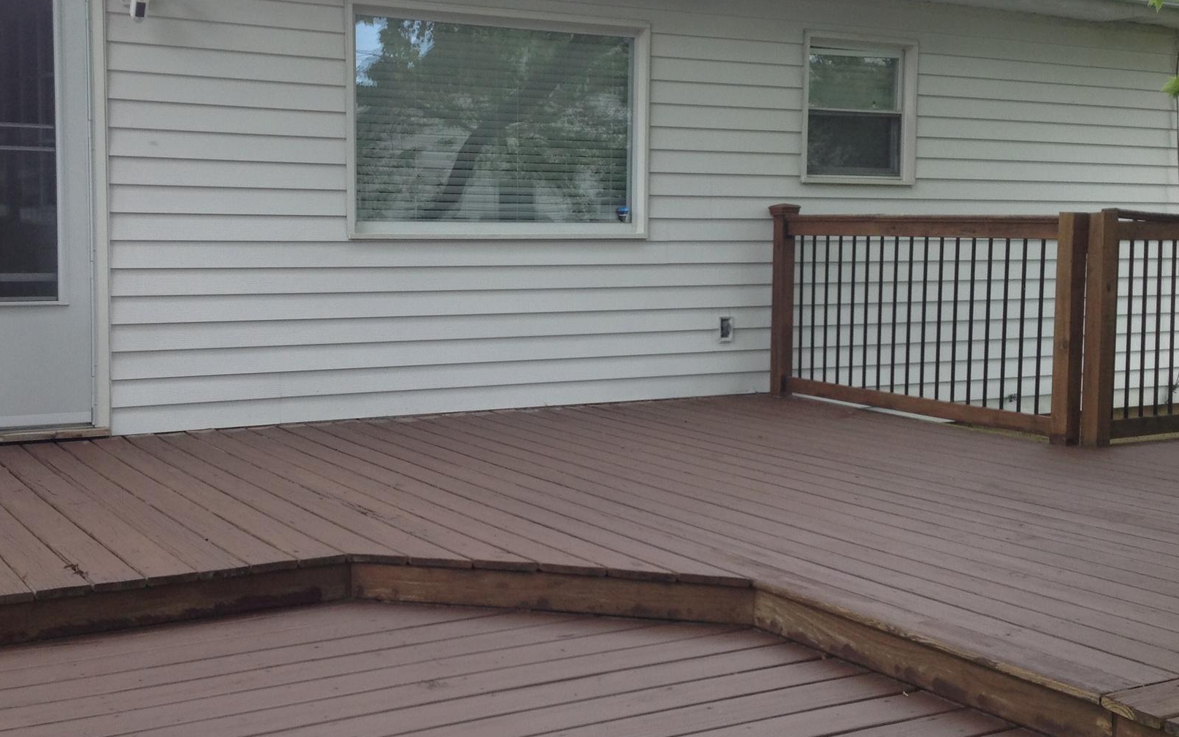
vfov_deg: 27.4
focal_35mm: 47
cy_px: 310
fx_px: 1510
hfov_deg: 42.5
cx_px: 505
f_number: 2.4
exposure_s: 1/432
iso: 50
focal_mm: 4.28
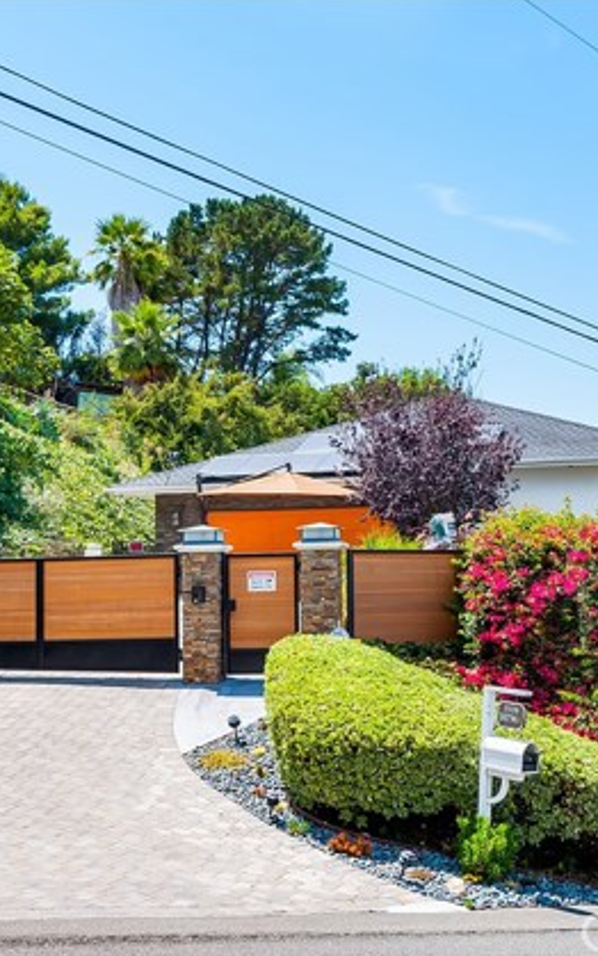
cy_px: 480
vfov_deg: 36.3
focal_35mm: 56
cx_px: 381
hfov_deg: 23.1
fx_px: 1460
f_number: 9
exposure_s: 1/250
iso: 200
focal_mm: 24
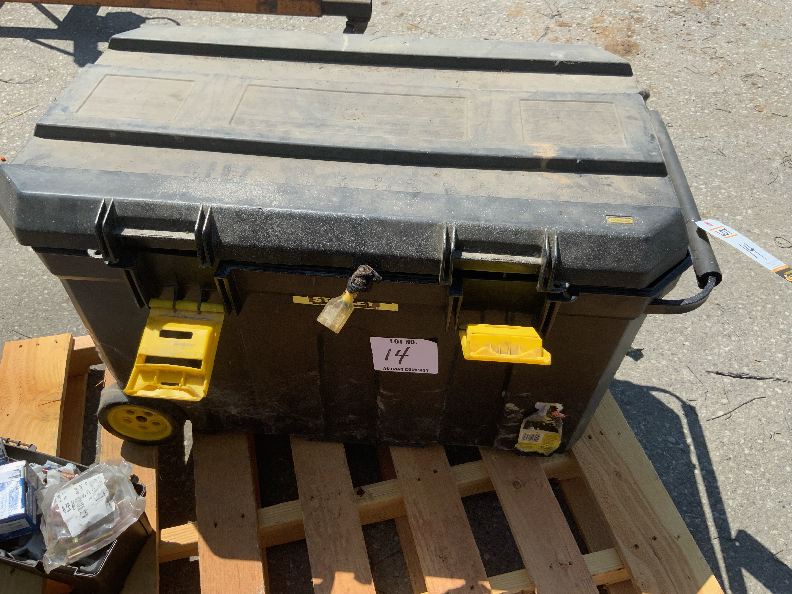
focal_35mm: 29
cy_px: 297
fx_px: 664
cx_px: 396
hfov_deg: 61.7
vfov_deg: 48.2
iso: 16
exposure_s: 1/1377
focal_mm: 3
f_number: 1.8
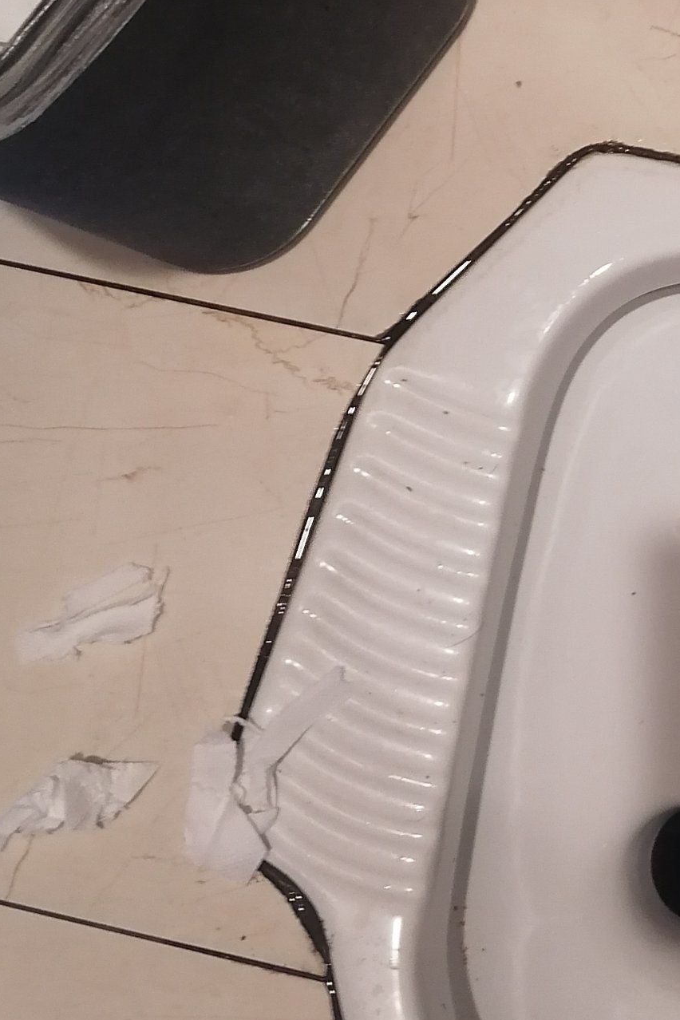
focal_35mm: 60
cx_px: 723
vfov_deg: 33.3
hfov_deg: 21.6
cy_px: 397
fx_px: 1700
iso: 640
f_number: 1.8
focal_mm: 5.3
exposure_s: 1/25
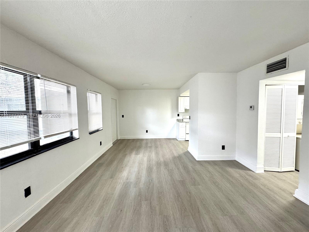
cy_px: 116
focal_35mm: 14
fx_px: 125
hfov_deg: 102.1
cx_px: 154
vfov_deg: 85.7
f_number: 2.2
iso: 250
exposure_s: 1/120
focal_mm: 2.22
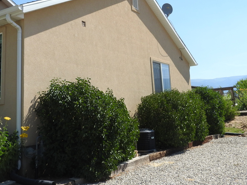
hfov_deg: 42.9
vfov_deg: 32.5
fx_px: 314
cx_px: 123
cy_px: 54
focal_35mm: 44
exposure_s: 1/1250
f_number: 3.5
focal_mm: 5
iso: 100
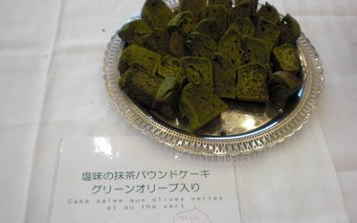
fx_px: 399
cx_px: 176
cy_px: 126
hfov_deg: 48.2
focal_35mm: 41
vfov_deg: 31.2
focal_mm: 6.3
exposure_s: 1/125
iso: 400
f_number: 3.1
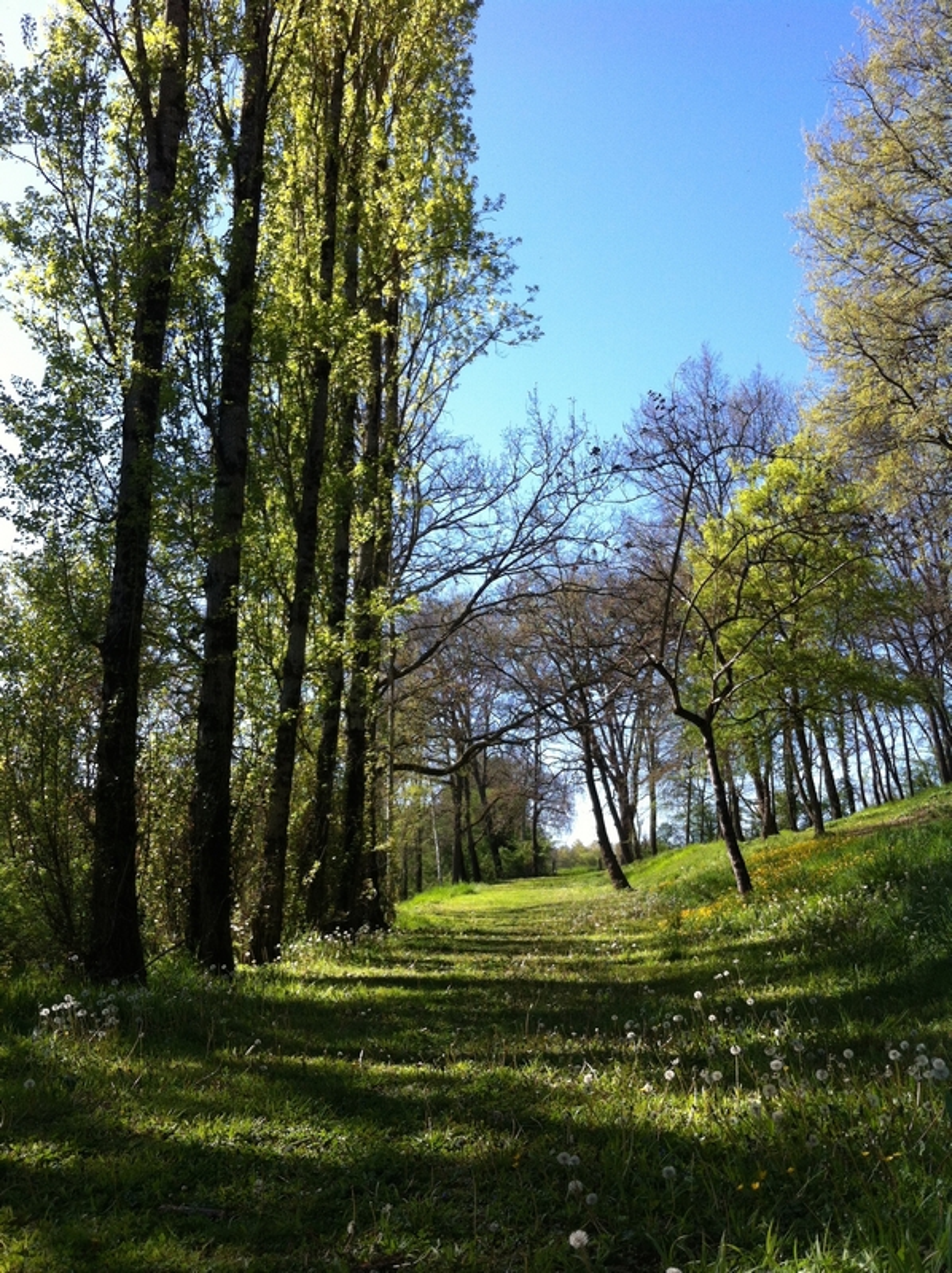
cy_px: 636
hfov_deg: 40.6
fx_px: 1286
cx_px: 476
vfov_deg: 52.7
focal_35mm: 35
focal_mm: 3.85
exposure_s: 1/457
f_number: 2.8
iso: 80
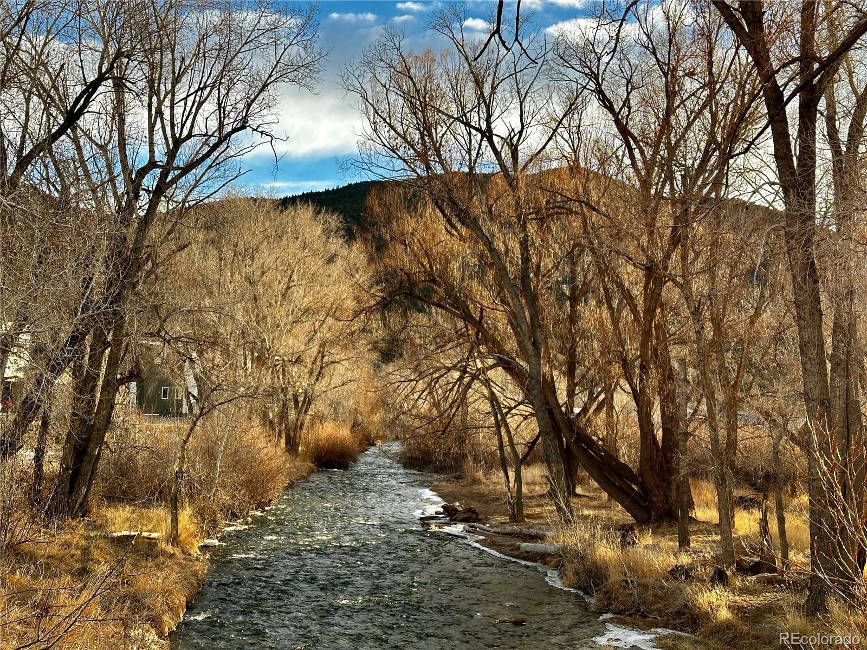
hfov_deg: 39.7
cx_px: 434
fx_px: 1202
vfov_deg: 30.3
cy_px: 325
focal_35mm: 48
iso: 64
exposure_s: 1/843
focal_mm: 6.86
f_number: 1.78
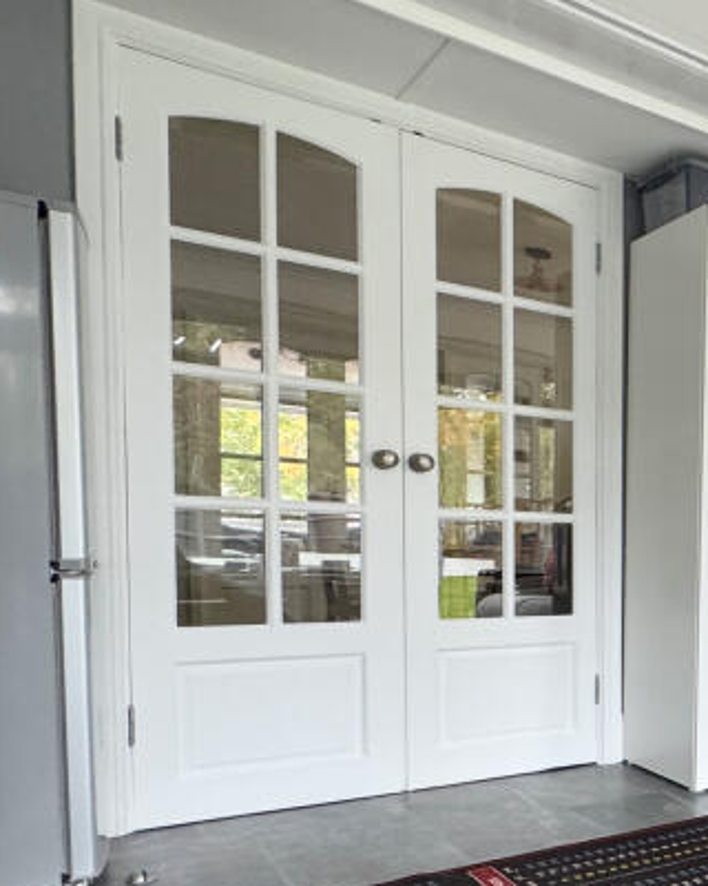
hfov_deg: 28.3
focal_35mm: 35
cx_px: 1053
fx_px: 917
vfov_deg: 50.5
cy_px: 598
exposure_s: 1/100
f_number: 2.2
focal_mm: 2.22
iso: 250
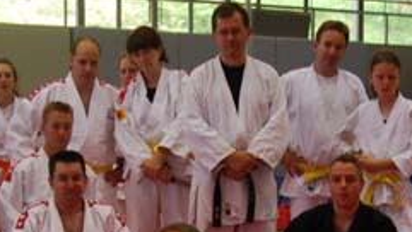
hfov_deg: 17.7
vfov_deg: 9.7
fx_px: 1326
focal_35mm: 121
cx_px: 202
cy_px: 338
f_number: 4.5
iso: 200
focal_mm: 31
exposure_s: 1/30
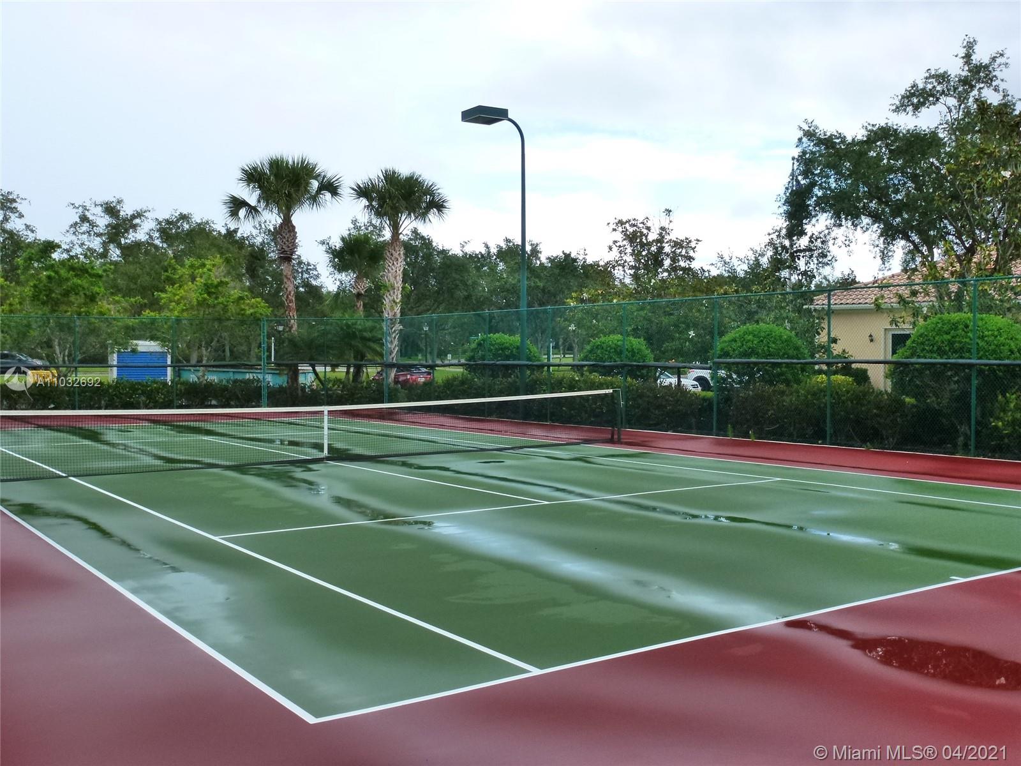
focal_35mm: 34
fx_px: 1003
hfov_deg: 54.0
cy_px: 383
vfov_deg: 41.8
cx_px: 510
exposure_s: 1/250
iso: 250
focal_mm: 5.9
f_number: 4
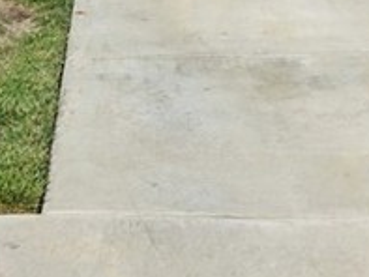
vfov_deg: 11.4
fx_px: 1280
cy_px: -236
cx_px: 365
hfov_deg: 16.1
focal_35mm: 120
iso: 100
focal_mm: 24
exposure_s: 1/400
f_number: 8
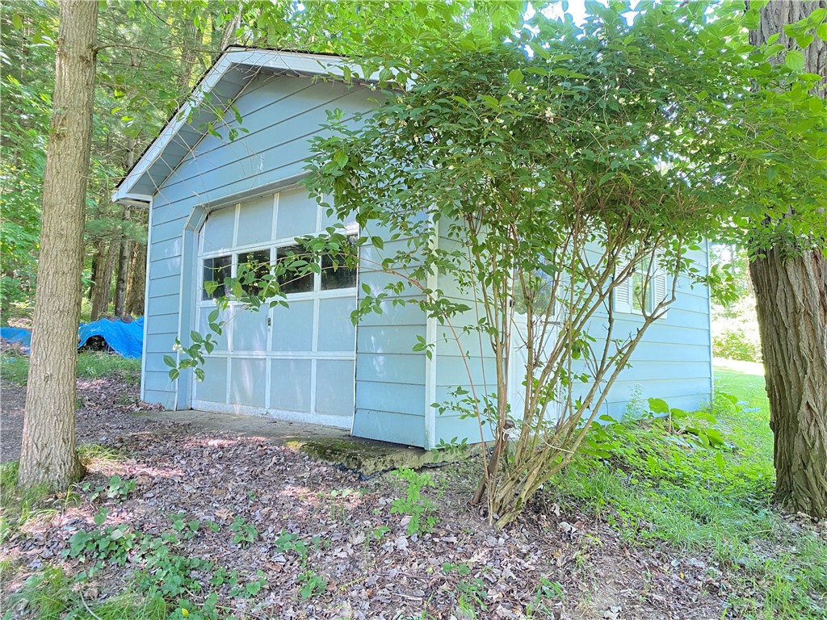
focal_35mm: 26
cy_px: 310
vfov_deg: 53.1
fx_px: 621
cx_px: 414
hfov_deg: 67.3
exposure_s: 1/61
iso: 125
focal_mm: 4.25
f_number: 1.8
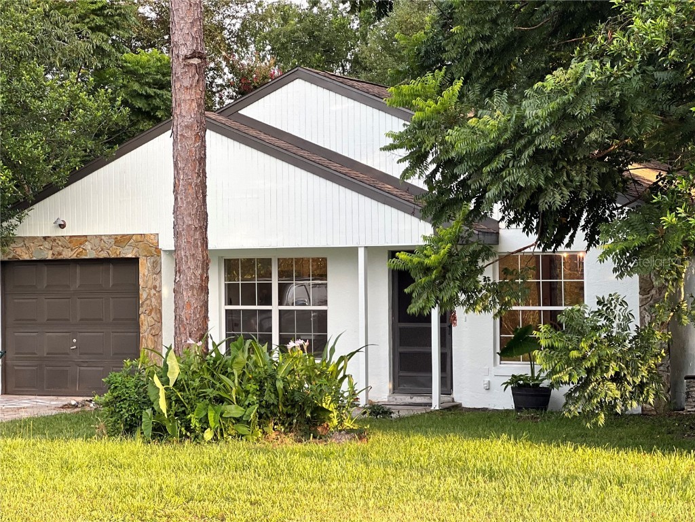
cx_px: 348
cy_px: 261
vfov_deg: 19.1
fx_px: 1546
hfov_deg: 25.3
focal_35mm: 77
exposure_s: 1/121
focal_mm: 9
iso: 80
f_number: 2.8
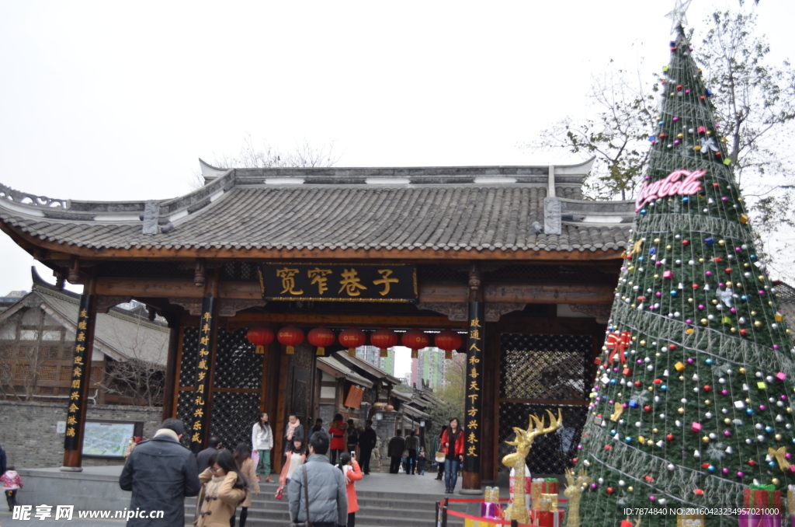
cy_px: 264
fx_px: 859
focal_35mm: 39
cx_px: 398
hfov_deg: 49.6
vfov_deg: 34.1
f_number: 5
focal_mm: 26
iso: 100
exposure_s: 1/100
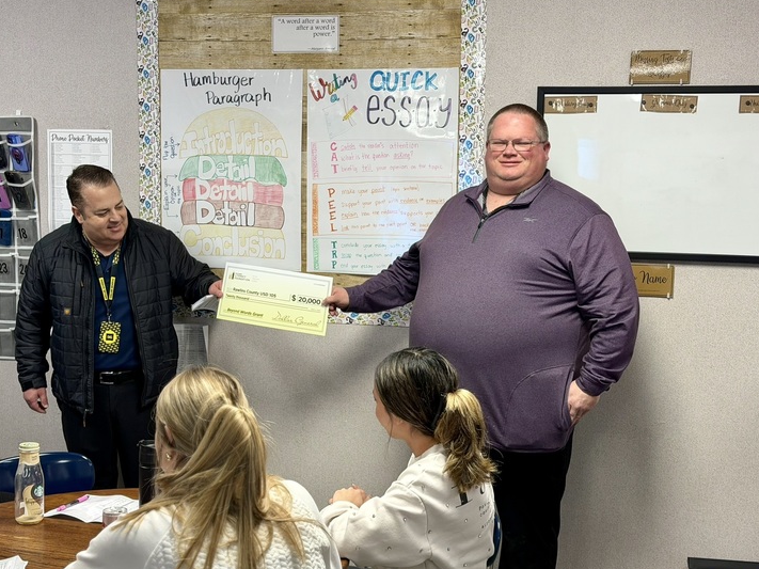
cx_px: 382
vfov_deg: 27.0
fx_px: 1184
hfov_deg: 35.5
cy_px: 289
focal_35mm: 54
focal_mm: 6.76
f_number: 1.78
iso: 100
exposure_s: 1/60
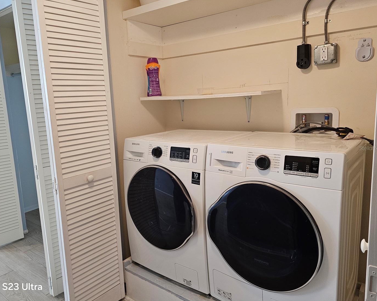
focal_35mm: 26
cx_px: 167
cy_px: 148
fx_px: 290
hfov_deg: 65.8
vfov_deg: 54.9
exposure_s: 1/120
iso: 500
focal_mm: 6.3
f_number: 1.7
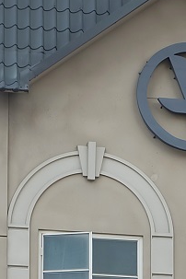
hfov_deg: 4.0
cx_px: 120
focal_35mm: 346
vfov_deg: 5.9
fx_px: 2681
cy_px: 496
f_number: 7.1
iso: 200
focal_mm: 46.7
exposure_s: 1/56
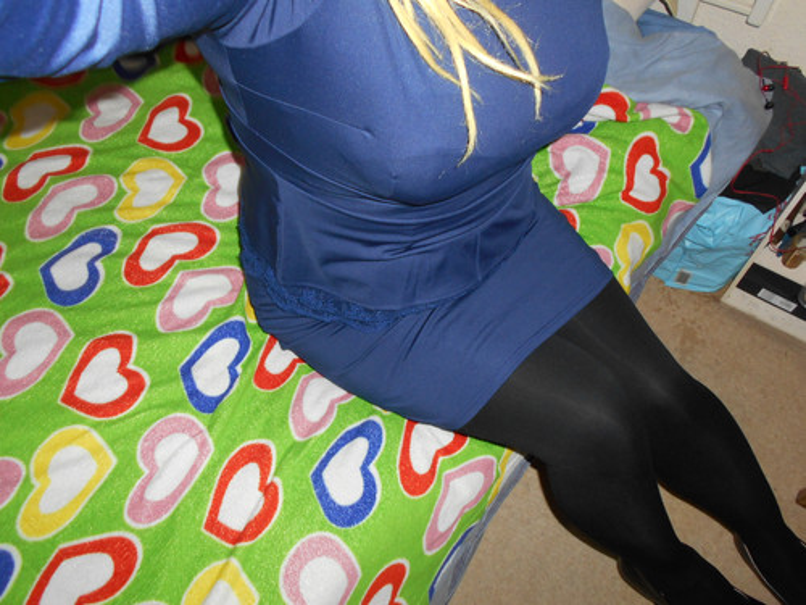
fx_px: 605
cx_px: 403
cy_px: 302
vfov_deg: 53.1
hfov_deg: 67.3
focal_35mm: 26
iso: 200
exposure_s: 1/25
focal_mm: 4.6
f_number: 3.2
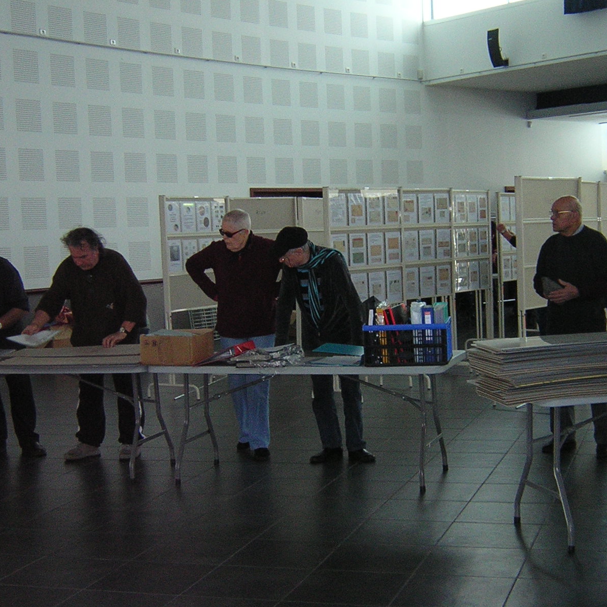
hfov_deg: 30.5
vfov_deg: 30.6
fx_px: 1111
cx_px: 351
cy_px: 302
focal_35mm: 56
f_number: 2.9
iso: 400
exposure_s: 1/60.1
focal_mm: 6.1
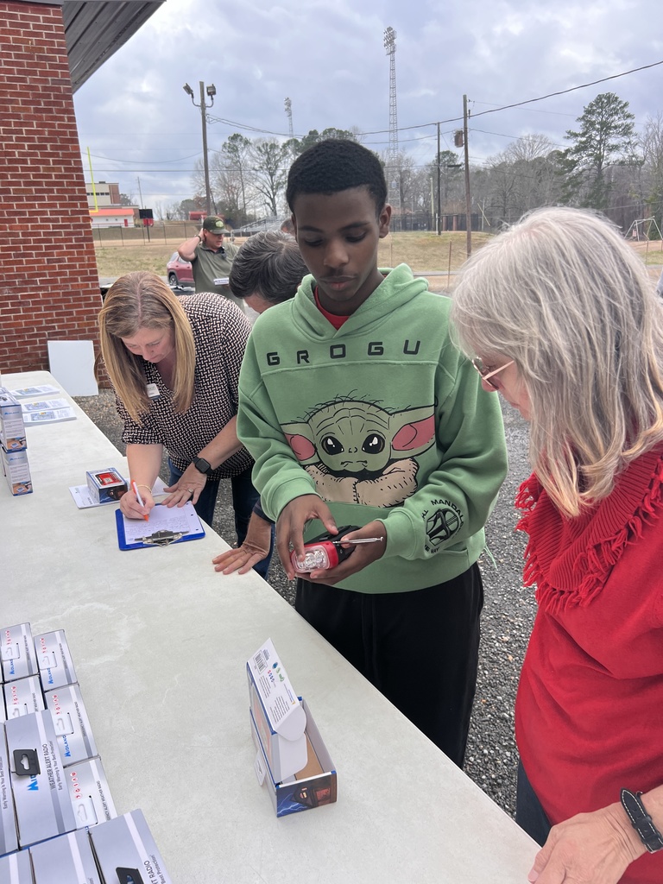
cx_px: 332
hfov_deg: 53.1
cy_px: 442
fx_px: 664
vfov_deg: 67.3
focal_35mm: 26
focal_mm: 5.7
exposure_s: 1/1361
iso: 50
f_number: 1.5
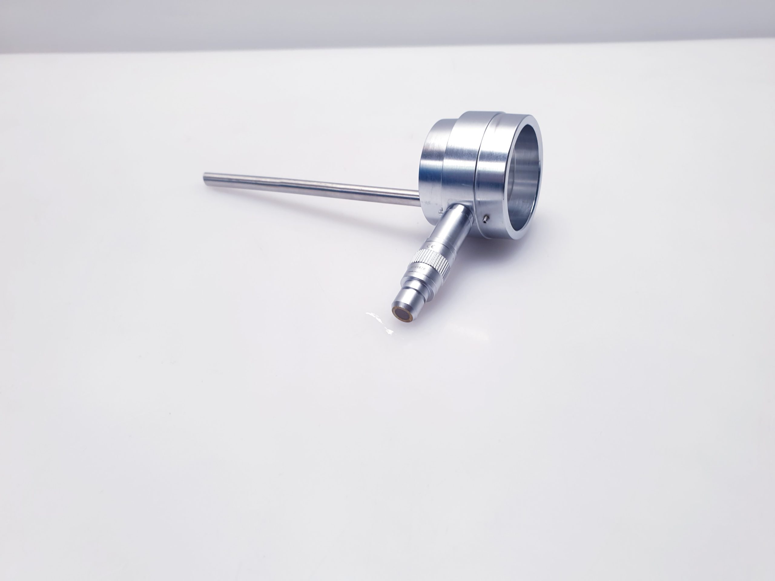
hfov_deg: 67.3
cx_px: 388
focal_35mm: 26
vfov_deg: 53.1
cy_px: 290
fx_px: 582
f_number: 2.4
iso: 80
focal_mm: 4.3
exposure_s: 1/50
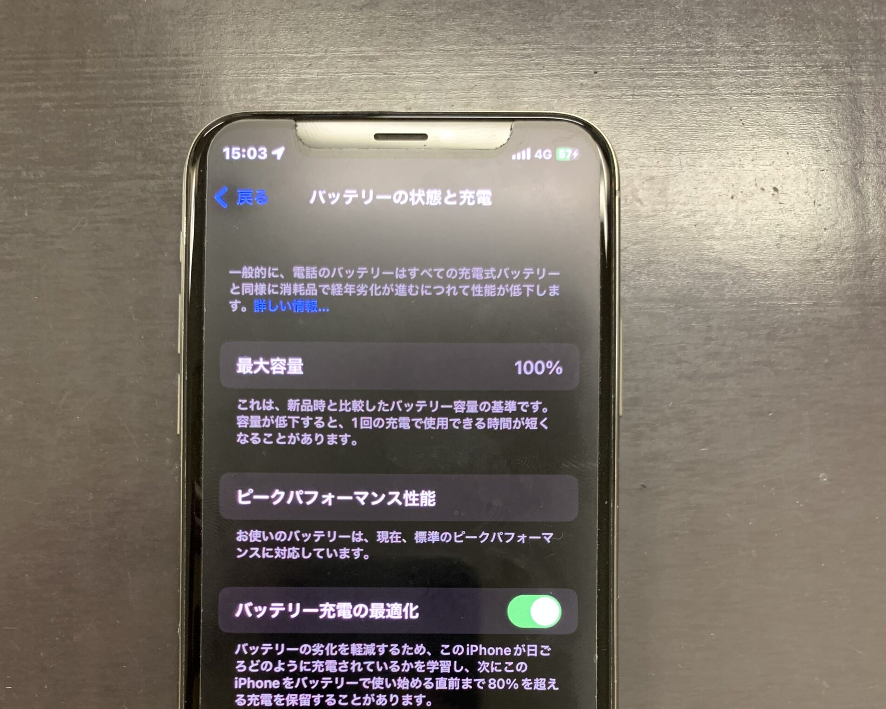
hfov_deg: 52.8
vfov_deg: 41.4
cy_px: 570
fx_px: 892
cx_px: 442
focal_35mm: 34
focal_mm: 4.25
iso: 160
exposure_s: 1/60
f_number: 1.8
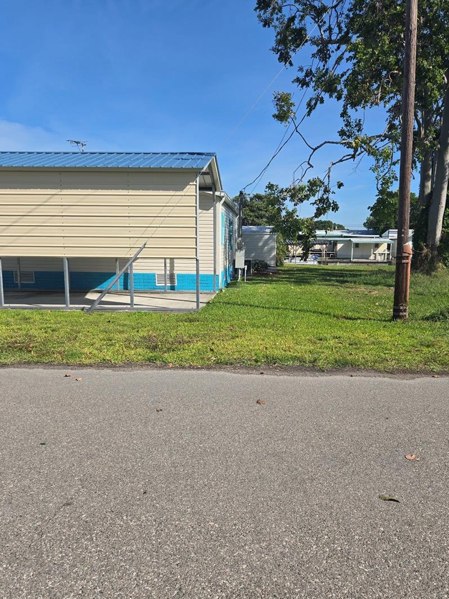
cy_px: 318
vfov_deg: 67.3
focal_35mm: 26
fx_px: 450
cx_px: 240
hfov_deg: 53.0
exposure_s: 1/2384
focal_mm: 5.4
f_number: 1.8
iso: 25
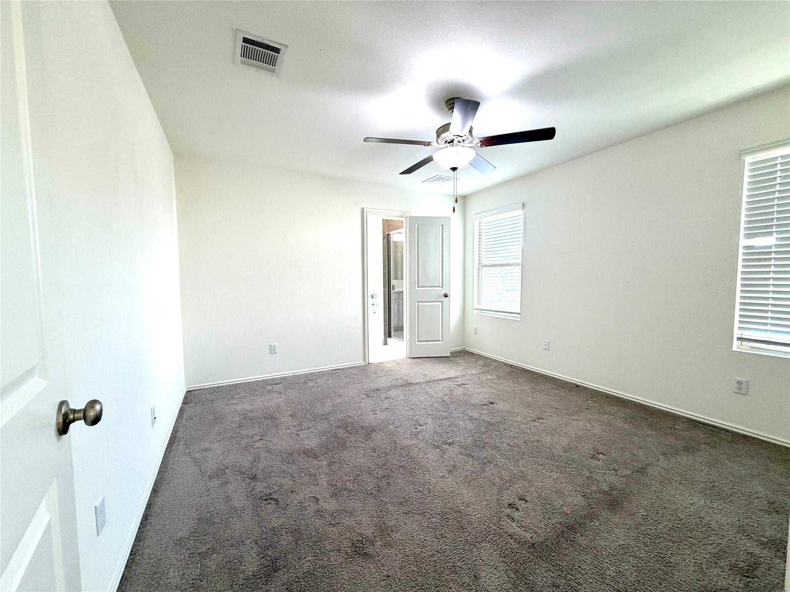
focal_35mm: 14
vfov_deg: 85.7
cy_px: 296
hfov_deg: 102.1
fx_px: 320
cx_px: 395
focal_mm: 2.22
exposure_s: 1/120
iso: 200
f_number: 2.2
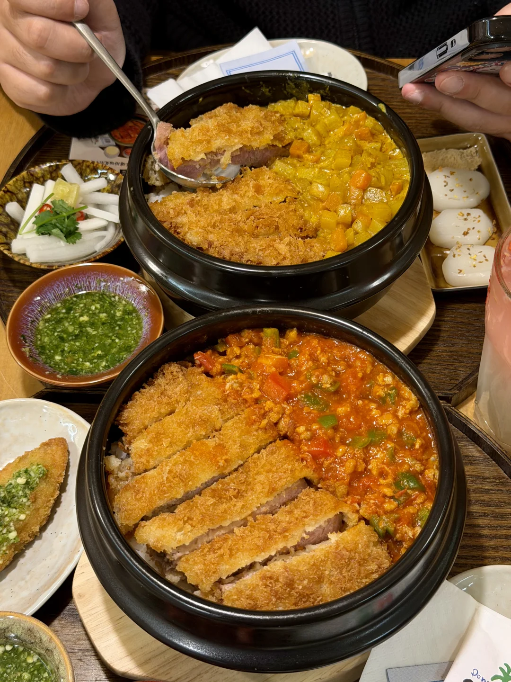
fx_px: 945
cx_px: 256
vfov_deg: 39.7
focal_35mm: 48
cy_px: 341
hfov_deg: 30.3
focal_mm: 6.76
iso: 100
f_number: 1.78
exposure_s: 1/50
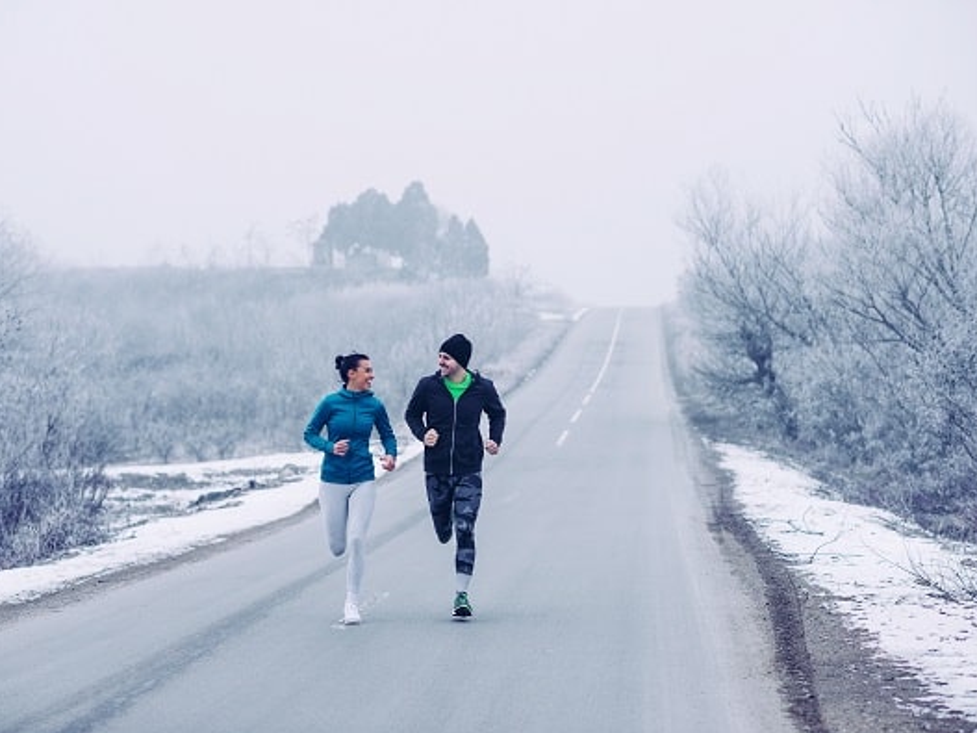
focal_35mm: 93
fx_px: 2624
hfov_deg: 21.1
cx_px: 456
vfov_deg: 15.9
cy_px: 367
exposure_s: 1/640
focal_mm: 85
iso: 100
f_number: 2.8
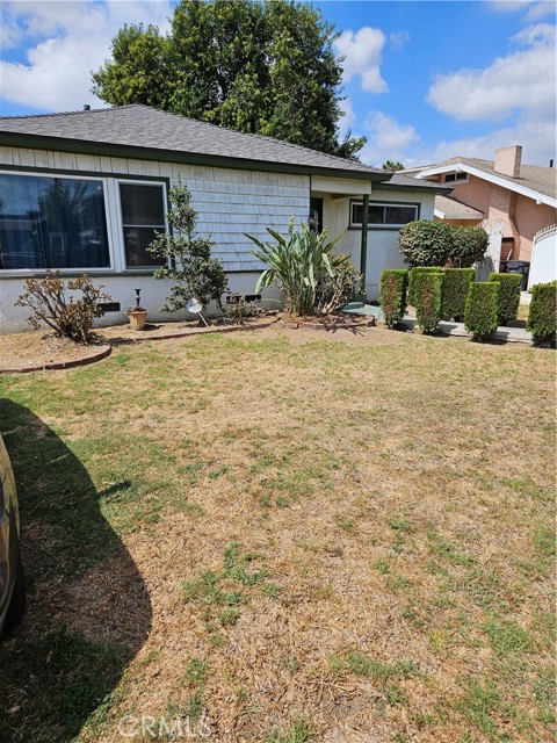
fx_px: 493
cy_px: 372
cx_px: 278
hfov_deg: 58.9
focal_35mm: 23
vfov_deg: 73.9
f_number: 1.8
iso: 25
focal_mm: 5.4
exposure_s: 1/2151
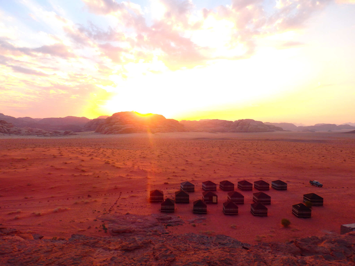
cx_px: 178
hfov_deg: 69.4
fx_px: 256
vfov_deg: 54.9
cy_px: 133
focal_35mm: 25
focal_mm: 4.5
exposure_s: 1/320
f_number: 3
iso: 125
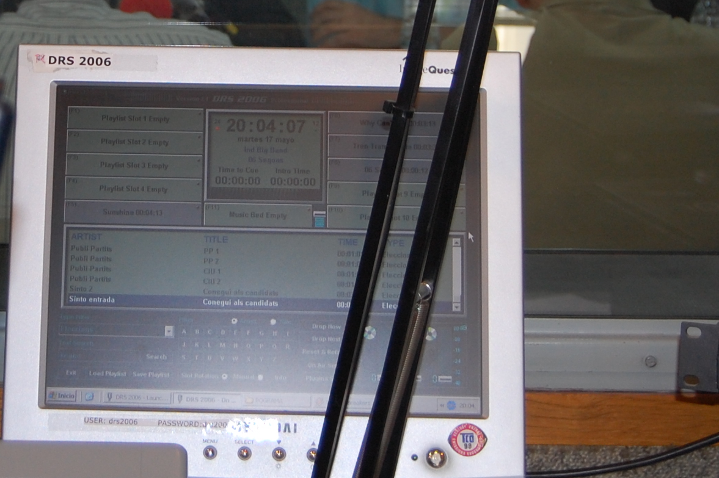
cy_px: -60
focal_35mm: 115
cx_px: 125
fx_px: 2295
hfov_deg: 17.6
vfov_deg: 11.7
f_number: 4.2
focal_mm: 30
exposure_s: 1/60
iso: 400
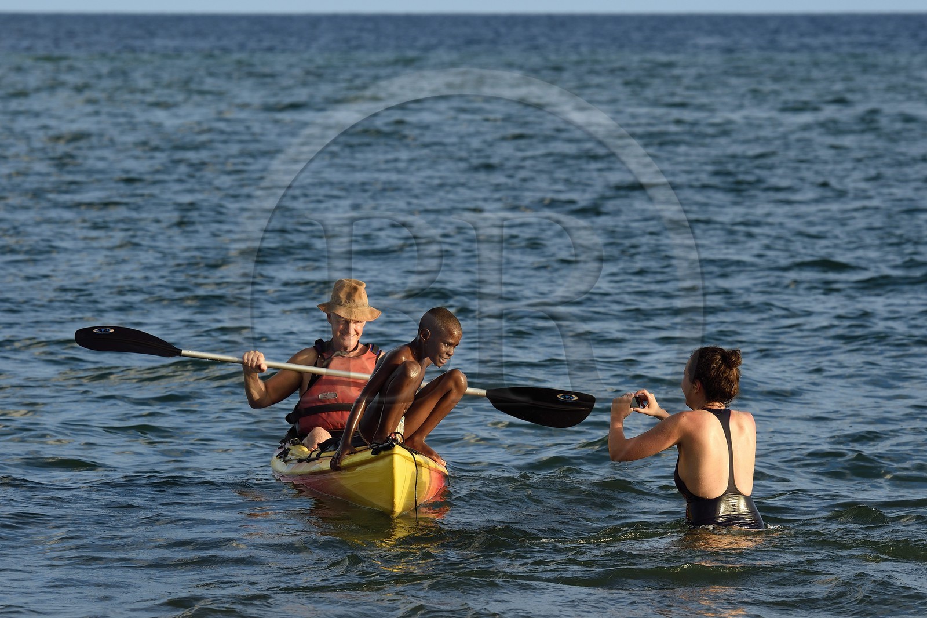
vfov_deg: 6.9
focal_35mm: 200
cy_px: 309
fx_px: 5149
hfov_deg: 10.3
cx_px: 464
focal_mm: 200
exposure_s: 1/320
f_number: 7.1
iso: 200
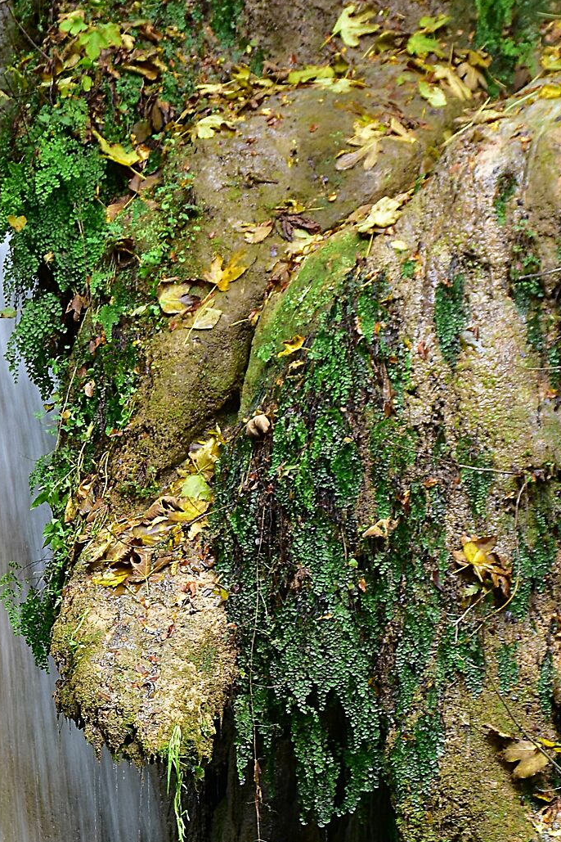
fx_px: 3927
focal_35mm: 168
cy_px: 468
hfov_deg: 8.1
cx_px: -38
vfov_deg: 12.2
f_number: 8
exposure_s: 1/20
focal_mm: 48
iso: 400
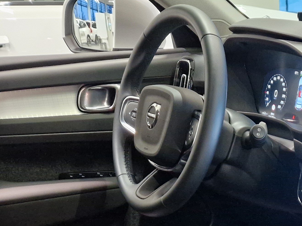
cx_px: 308
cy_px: 336
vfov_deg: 18.6
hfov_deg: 26.2
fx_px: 611
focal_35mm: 70
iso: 640
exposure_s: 1/100
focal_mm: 5.4
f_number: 1.8
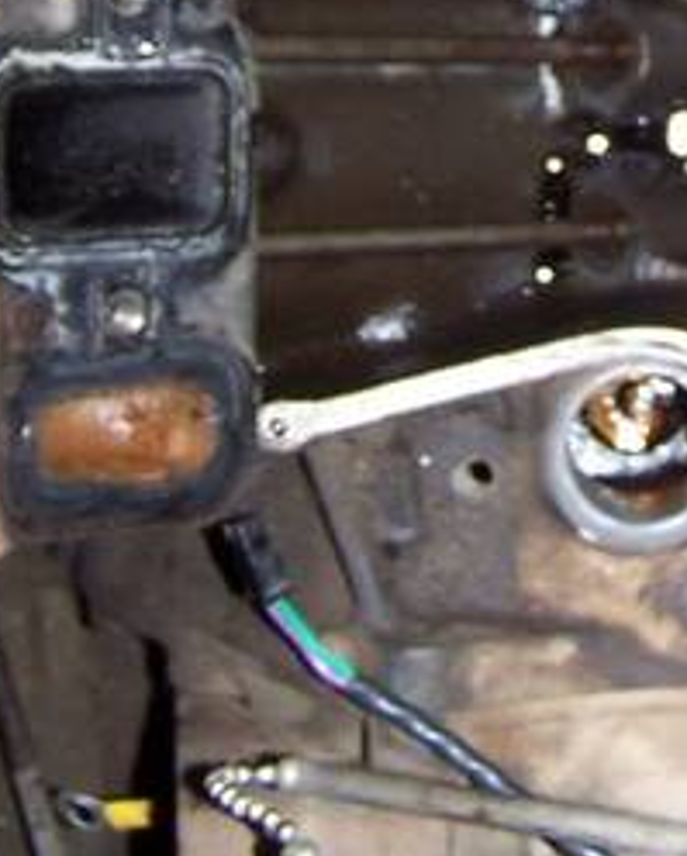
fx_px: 3070
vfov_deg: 15.1
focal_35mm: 121
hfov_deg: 12.6
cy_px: -255
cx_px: 722
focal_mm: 6.3
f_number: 2.8
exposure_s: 1/60
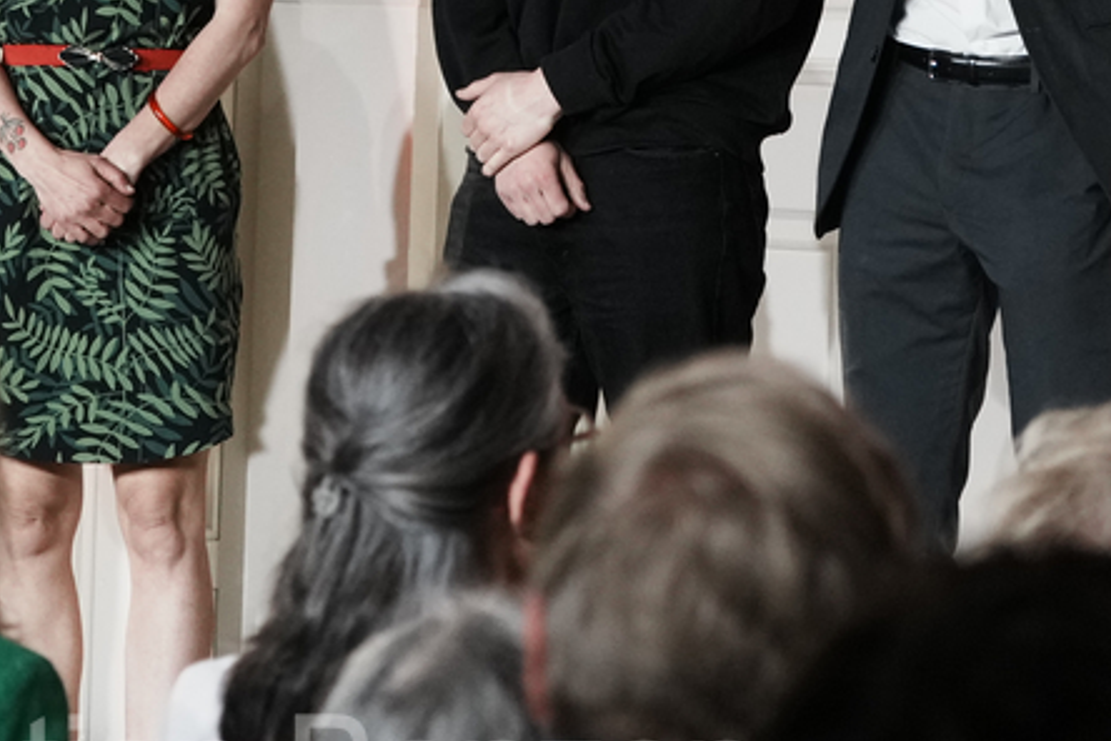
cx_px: 178
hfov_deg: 8.2
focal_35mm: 252
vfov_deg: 5.4
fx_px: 7776
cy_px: -353
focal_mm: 70
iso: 1600
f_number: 4
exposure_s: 1/250
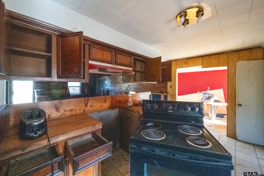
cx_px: 132
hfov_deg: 104.3
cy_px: 88
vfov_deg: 81.2
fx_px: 103
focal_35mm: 14
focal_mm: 14
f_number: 11
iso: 57600
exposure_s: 1/100
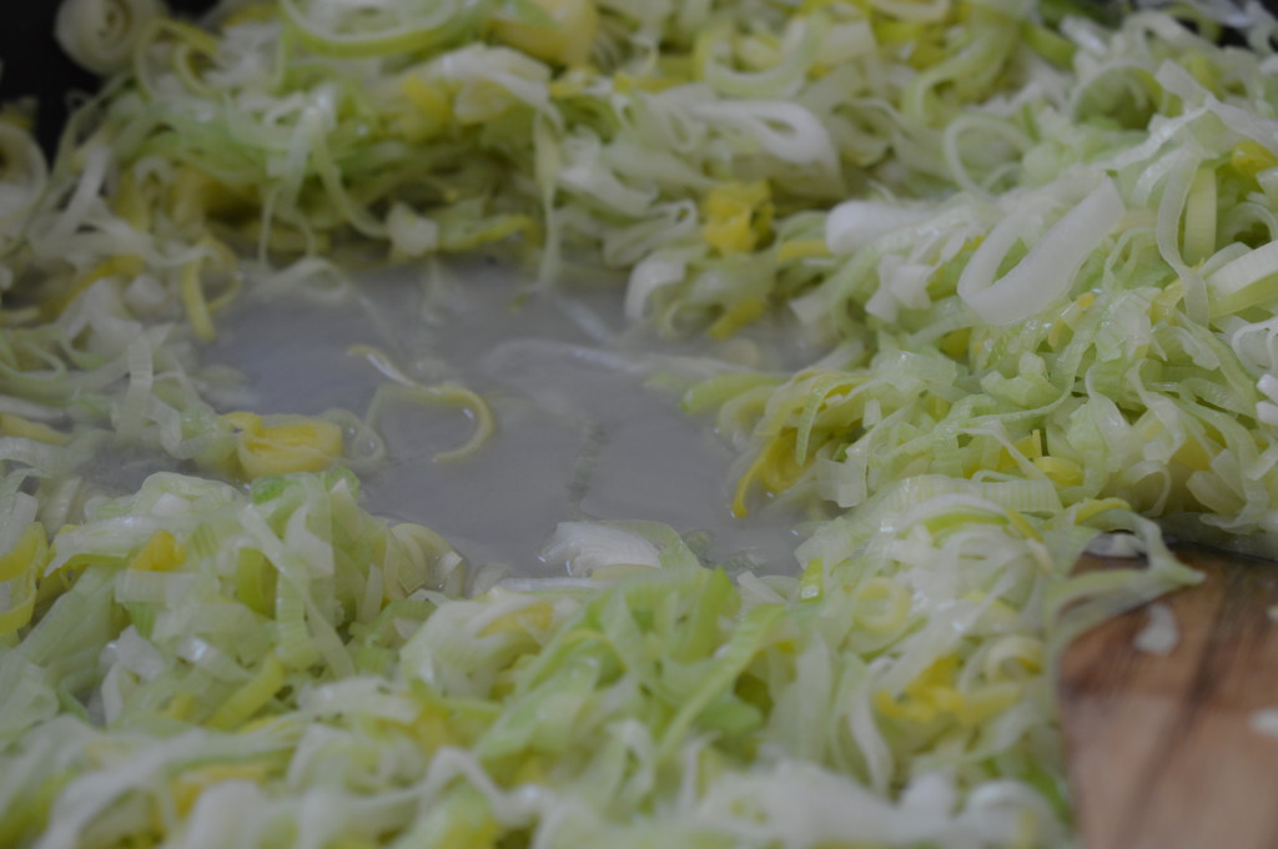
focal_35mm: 60
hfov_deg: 33.4
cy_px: 424
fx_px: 2127
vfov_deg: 22.6
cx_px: 639
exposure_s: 1/80
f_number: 4.5
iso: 400
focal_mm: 40
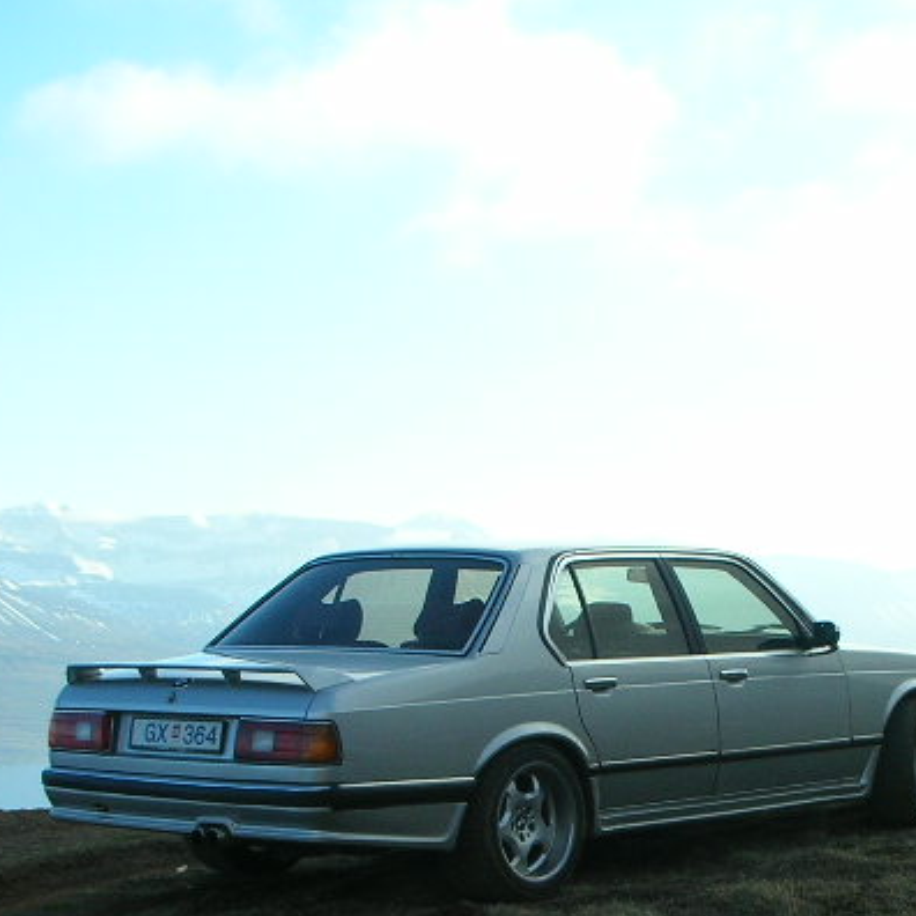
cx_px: 557
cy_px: 749
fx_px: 2395
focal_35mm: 80
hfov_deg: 21.6
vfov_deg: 21.4
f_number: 8.5
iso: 50
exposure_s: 1/68
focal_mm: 5.8
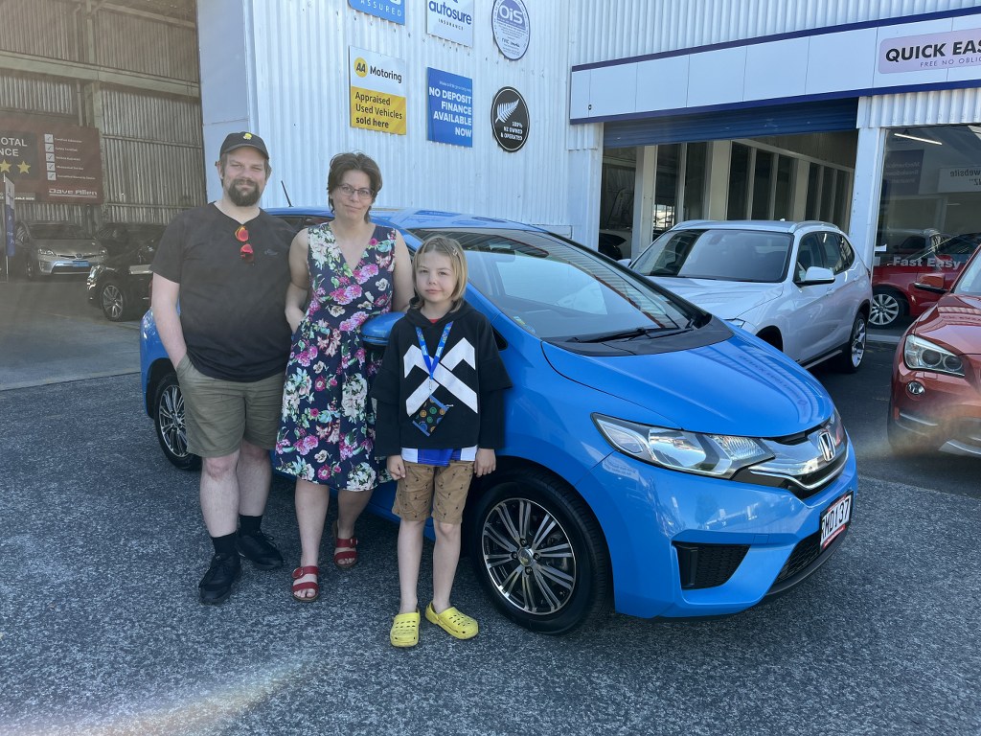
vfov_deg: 53.1
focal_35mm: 26
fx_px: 737
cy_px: 368
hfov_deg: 67.3
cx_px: 490
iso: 50
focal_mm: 5.1
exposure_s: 1/628
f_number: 1.6
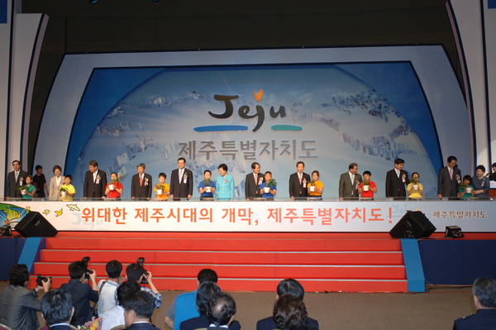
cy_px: 165
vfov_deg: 28.9
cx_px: 248
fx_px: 640
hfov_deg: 42.4
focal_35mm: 46
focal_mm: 31
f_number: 4
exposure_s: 1/60
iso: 400
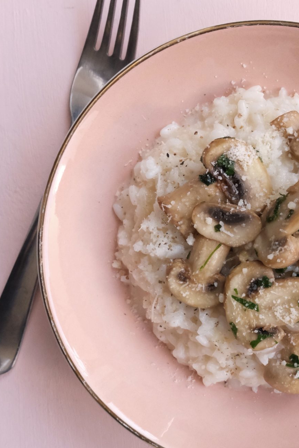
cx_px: 252
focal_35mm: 51
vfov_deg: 38.9
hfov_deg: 25.9
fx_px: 635
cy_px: 211
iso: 4000
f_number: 8
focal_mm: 17.1
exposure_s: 1/200
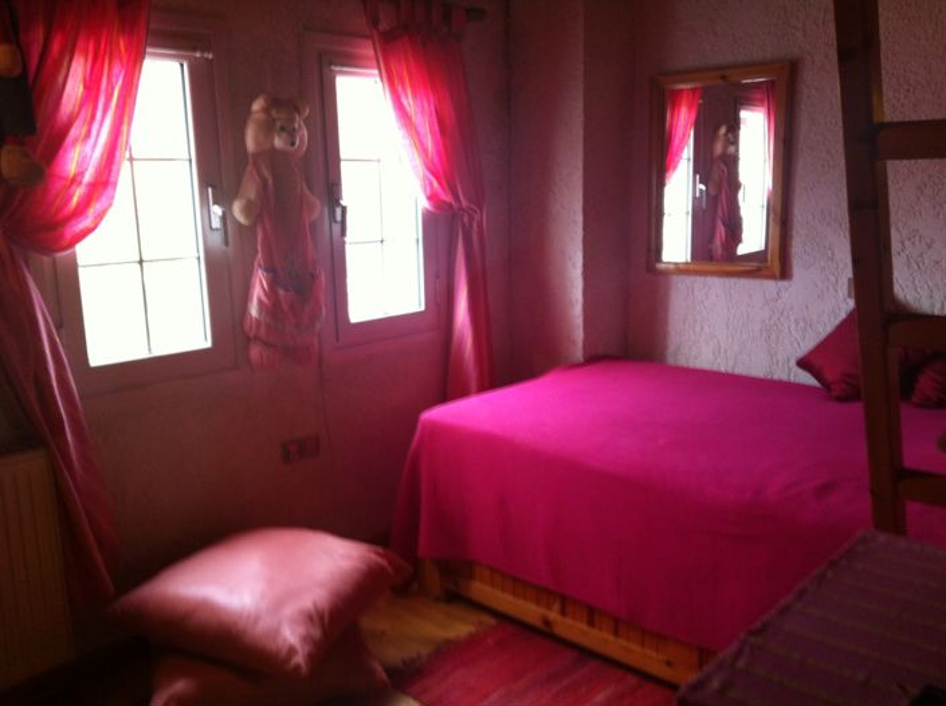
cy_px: 353
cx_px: 473
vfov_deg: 40.6
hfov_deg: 52.7
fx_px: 955
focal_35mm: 35
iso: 100
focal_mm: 3.85
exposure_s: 1/15
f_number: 2.8
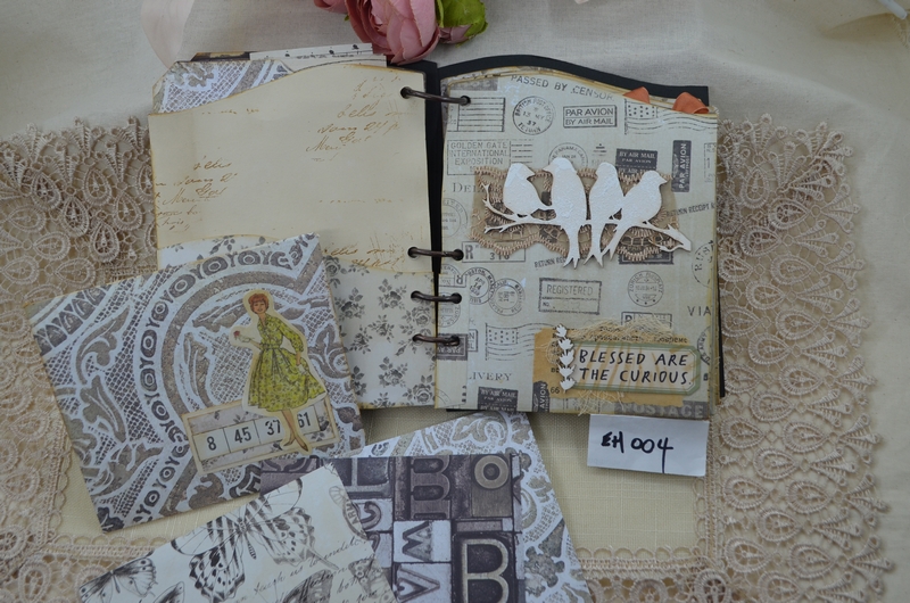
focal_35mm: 36
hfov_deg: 53.2
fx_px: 908
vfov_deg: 36.7
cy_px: 302
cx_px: 455
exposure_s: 1/60
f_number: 5.6
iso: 360
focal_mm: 24
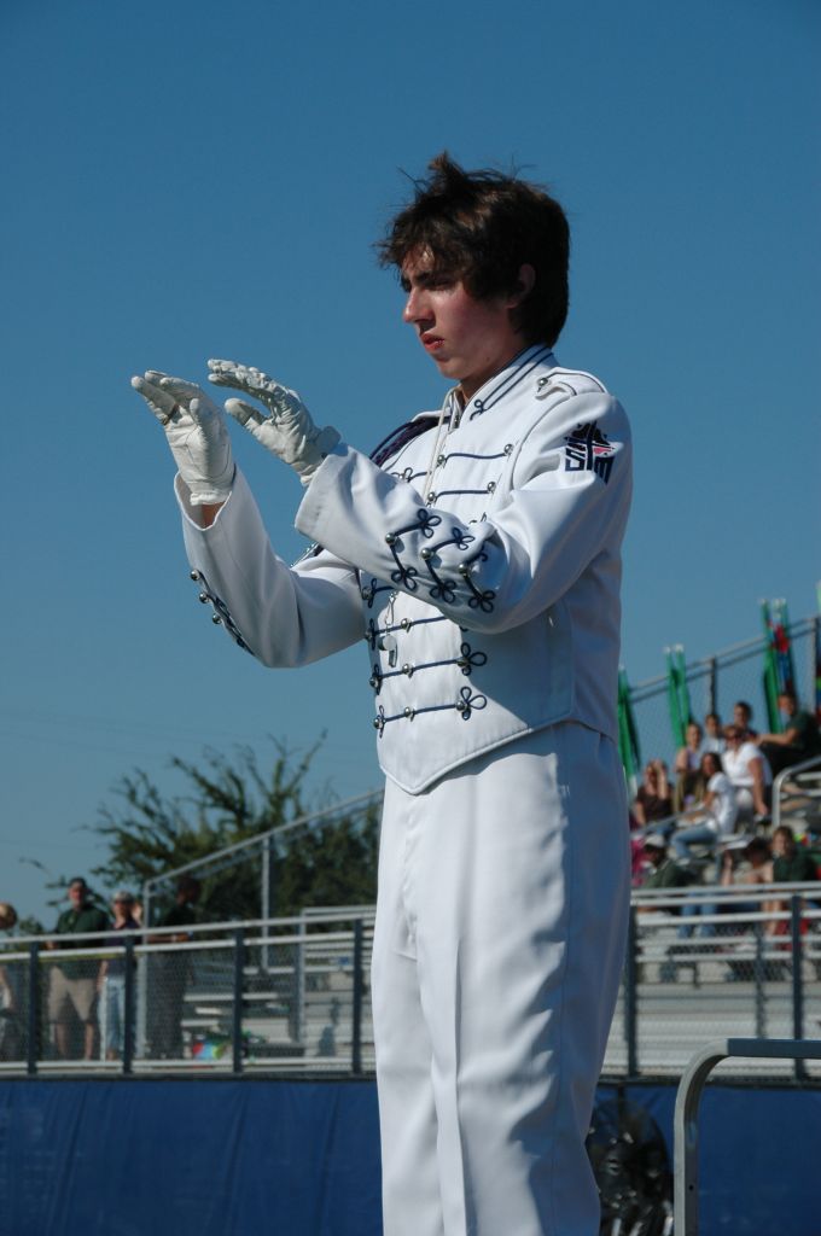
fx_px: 4630
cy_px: 618
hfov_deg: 10.1
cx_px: 410
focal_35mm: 135
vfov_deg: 15.2
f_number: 8
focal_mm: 90
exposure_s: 1/1000
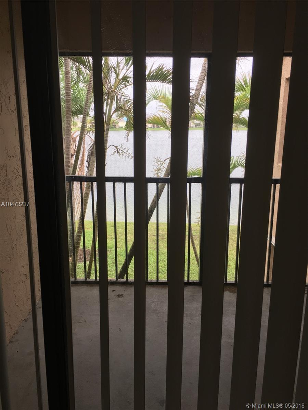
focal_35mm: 29
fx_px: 344
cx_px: 154
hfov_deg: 48.2
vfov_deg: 61.7
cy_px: 205
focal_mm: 4.15
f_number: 2.2
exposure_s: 1/60
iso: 32
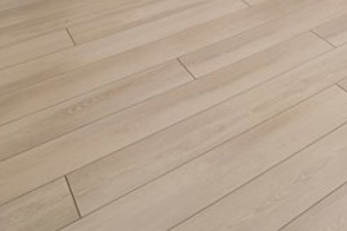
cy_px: -230
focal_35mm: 49
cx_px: 477
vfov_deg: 18.4
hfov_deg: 29.9
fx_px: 472
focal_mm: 12
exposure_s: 1/60
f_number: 7.1
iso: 400
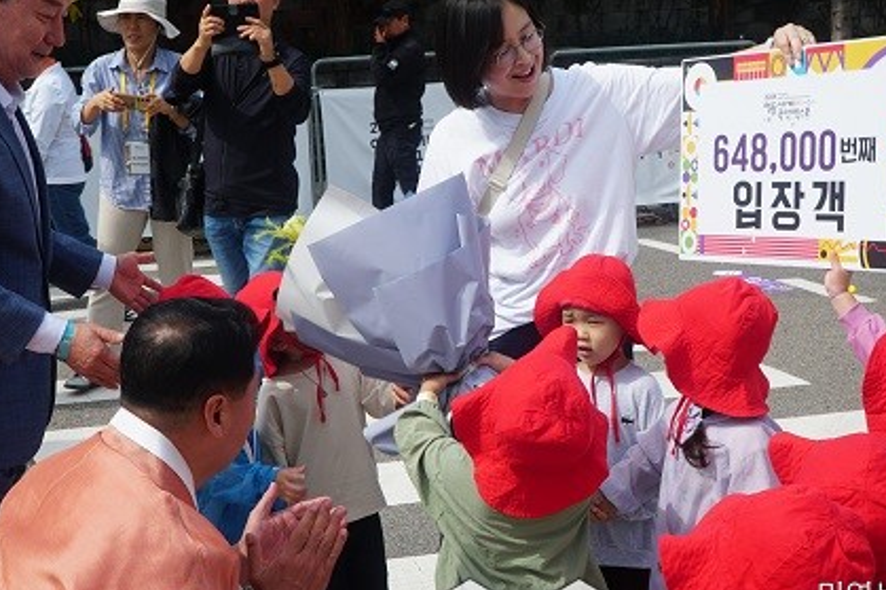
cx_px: 425
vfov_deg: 25.2
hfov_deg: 37.1
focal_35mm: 54
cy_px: 319
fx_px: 1321
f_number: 11
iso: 100
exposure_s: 1/125
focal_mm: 25
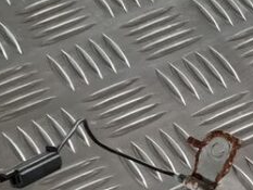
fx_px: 1141
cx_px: 489
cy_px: 334
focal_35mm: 156
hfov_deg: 11.5
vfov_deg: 9.1
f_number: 1.8
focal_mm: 5.4
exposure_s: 1/50
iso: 400
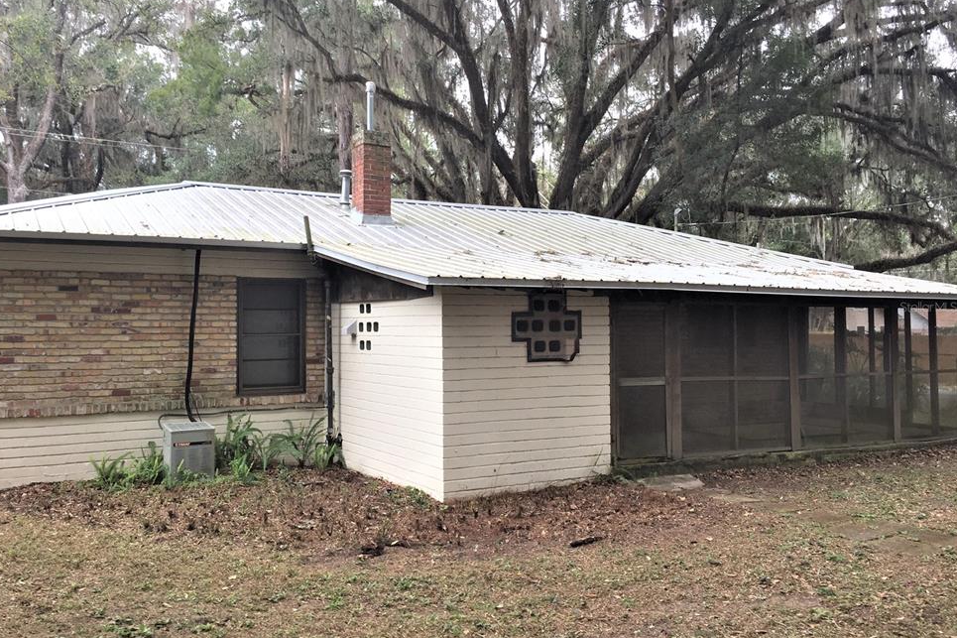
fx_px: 850
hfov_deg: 58.7
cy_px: 307
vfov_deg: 41.1
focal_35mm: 32
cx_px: 452
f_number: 2.2
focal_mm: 4.15
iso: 32
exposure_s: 1/123
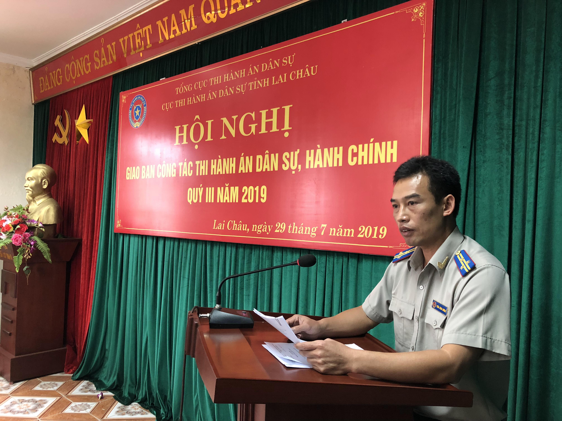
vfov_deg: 49.7
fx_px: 455
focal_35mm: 28
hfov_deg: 63.4
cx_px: 281
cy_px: 210
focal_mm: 4
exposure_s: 1/17
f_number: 1.8
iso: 100
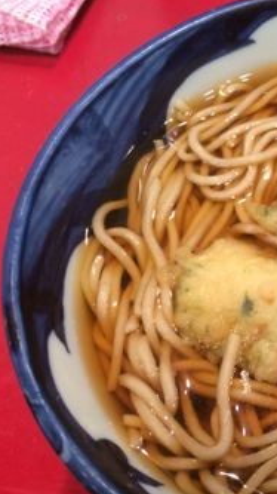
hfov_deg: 19.9
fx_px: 719
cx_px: 364
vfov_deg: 37.8
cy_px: 285
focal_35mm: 55
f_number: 2.2
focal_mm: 4.12
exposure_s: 1/33
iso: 125
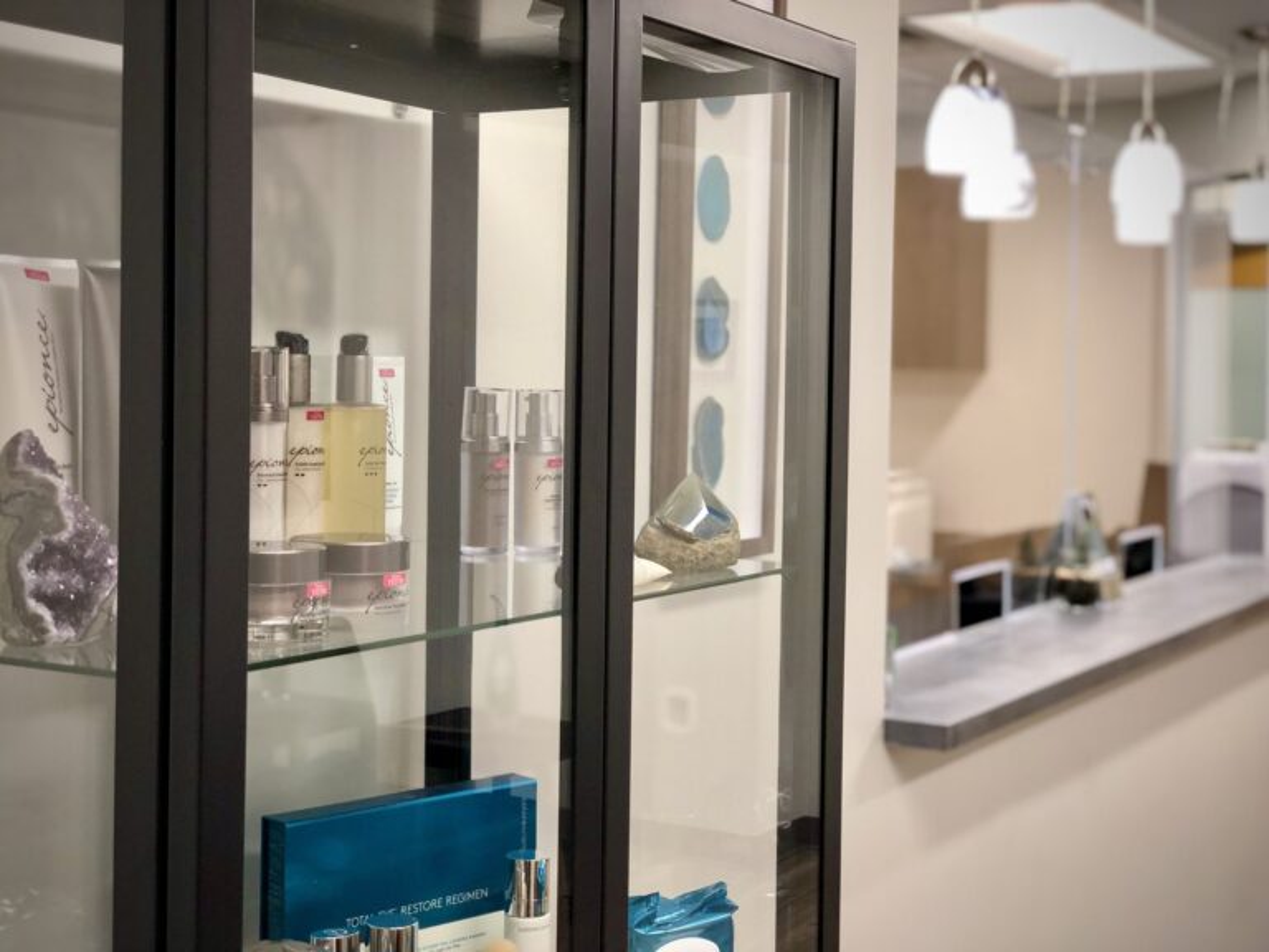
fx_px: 1906
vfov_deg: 28.0
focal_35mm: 52
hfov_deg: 36.8
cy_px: 476
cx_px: 634
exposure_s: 1/60
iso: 100
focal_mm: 6
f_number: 2.4
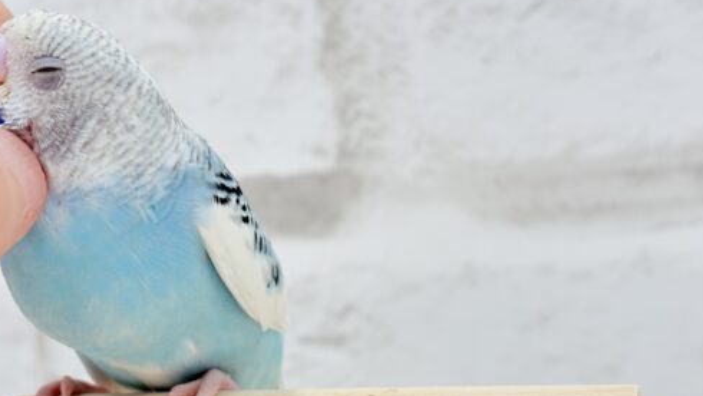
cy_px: 255
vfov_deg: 16.3
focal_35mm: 74
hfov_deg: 28.5
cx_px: 265
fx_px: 1380
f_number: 1.6
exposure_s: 1/100
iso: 80
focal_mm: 5.96
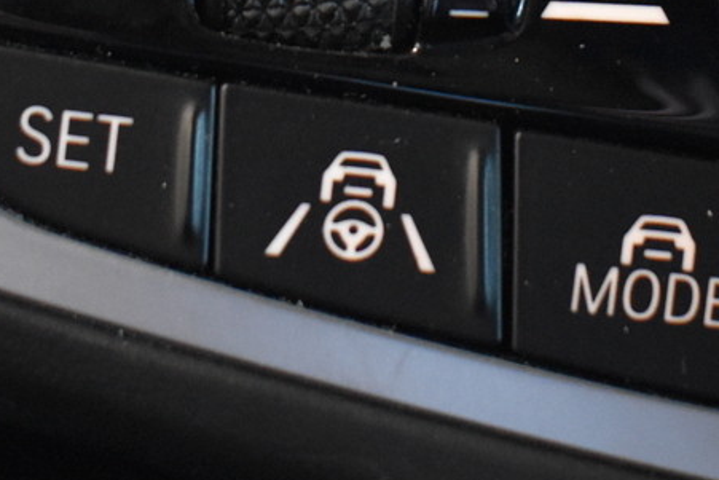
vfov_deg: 10.8
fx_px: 2473
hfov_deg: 16.5
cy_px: -179
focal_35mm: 124
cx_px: 507
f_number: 3.8
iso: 3200
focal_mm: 23
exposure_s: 1/90
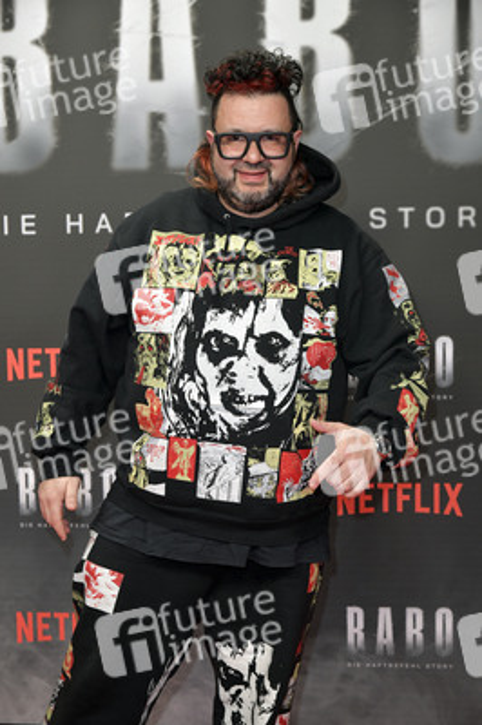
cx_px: 241
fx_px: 1308
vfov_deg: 31.0
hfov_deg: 20.9
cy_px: 362
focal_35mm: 65
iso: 1600
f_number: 5.6
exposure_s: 1/250
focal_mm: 65
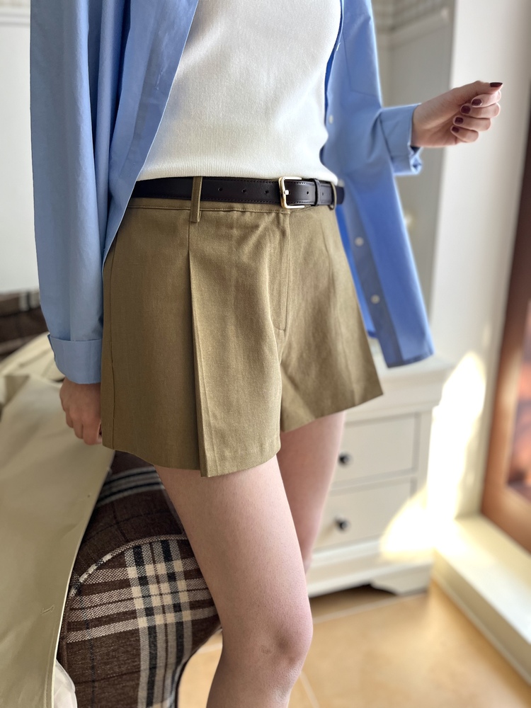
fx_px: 532
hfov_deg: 53.1
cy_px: 354
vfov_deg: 67.3
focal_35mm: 26
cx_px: 266
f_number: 1.6
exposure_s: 1/122
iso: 100
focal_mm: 5.1
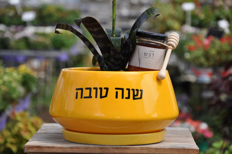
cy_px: 77
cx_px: 116
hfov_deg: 13.1
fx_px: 1014
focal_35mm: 158
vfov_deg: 8.7
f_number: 7.1
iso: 250
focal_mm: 105
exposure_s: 1/200
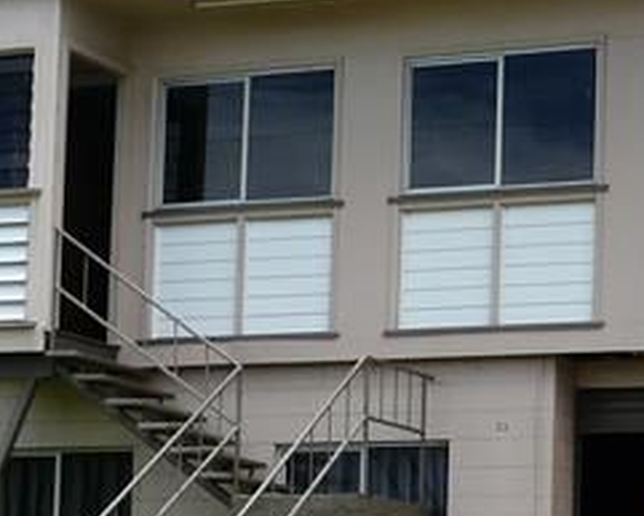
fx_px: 2212
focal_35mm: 116
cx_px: 676
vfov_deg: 13.0
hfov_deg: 16.2
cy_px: 612
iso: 100
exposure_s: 1/320
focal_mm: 4.6
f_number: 5.6
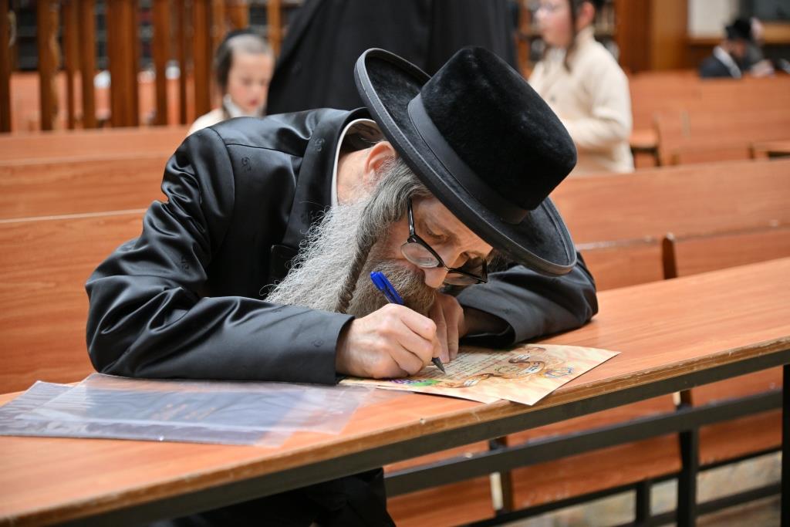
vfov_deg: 19.5
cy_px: 264
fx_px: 1536
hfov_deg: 28.8
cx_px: 395
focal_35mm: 70
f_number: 4
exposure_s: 1/200
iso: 800
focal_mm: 70
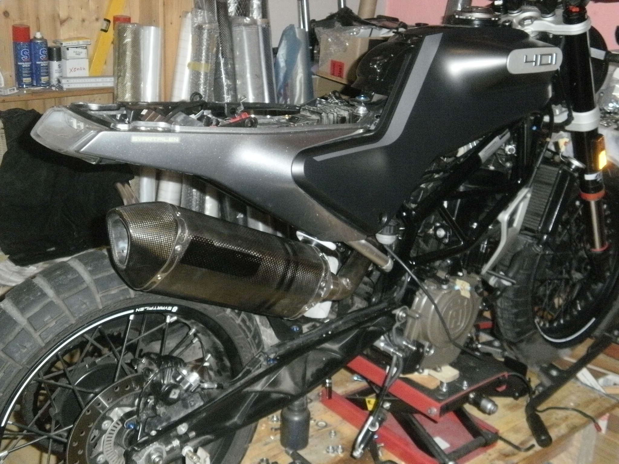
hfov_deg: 43.9
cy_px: 232
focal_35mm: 43
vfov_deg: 33.6
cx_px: 310
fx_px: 769
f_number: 3.4
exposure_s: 1/250
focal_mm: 7.61
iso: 640
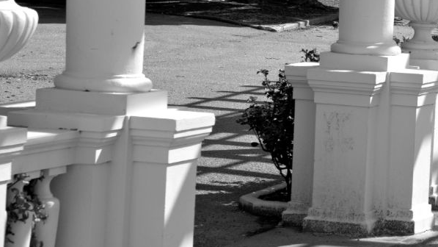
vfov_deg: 6.5
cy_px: 77
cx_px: 708
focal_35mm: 187
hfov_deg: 11.0
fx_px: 2172
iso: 100
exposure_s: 1/800
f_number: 5.6
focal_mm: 52
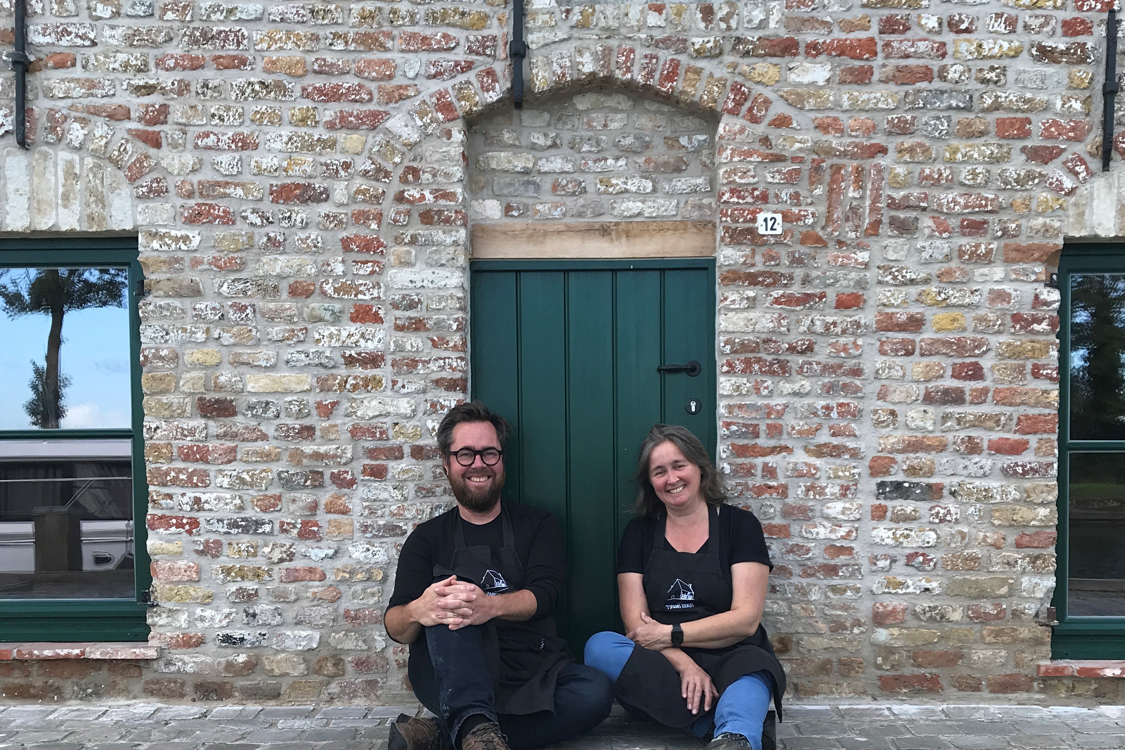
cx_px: 584
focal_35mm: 33
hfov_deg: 57.2
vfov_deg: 39.9
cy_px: 421
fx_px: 1031
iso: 20
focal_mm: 3.99
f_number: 1.8
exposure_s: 1/374
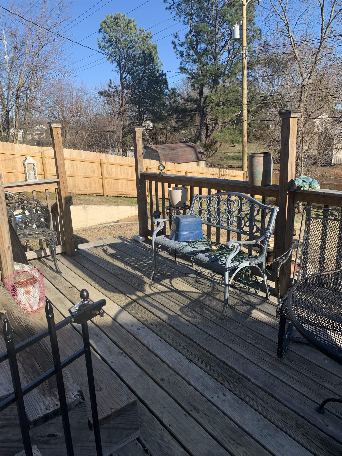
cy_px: 228
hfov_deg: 53.1
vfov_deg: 67.3
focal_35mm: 26
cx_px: 171
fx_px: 343
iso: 25
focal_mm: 4.25
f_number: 1.8
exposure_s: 1/1250
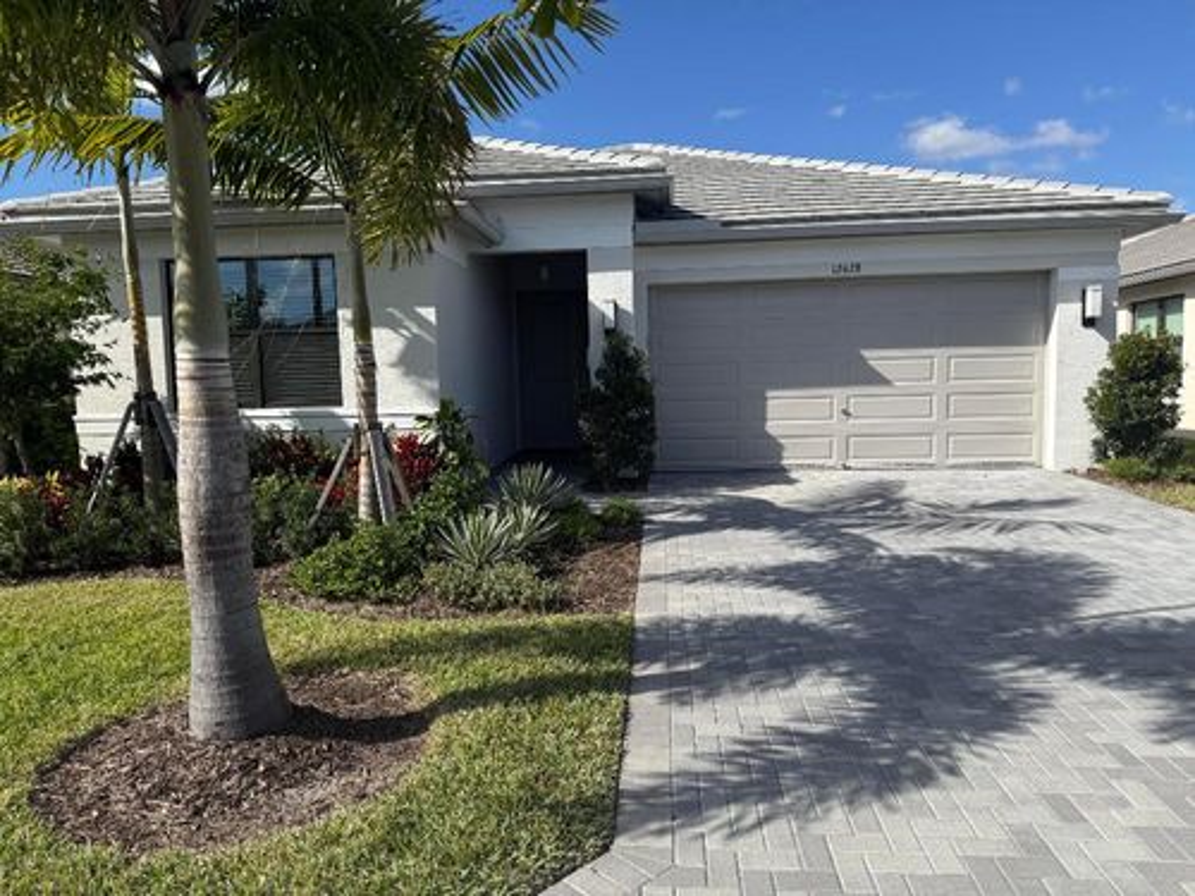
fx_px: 829
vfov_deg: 56.8
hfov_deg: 71.6
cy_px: 448
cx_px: 598
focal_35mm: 24
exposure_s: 1/4405
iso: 80
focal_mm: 6.76
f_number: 1.78
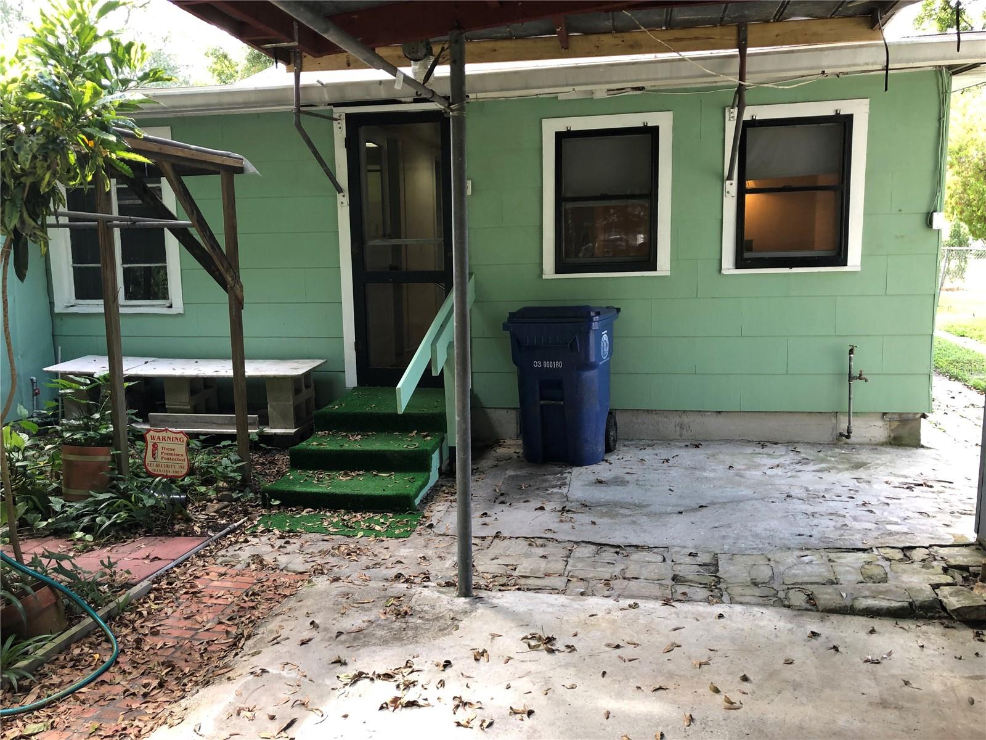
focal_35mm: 28
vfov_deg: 49.7
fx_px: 798
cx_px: 493
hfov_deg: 63.4
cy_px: 370
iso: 25
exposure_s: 1/30
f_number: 1.8
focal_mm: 3.99
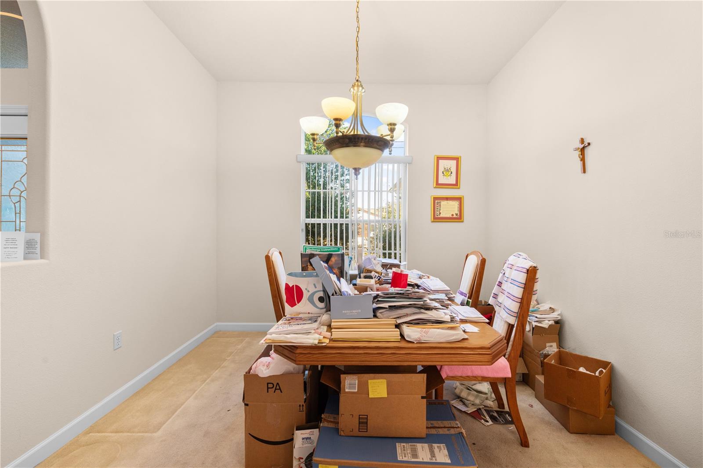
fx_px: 293
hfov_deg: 100.4
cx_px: 352
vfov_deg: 77.3
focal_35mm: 15
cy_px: 234
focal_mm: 15
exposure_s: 1/15
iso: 320
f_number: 7.1
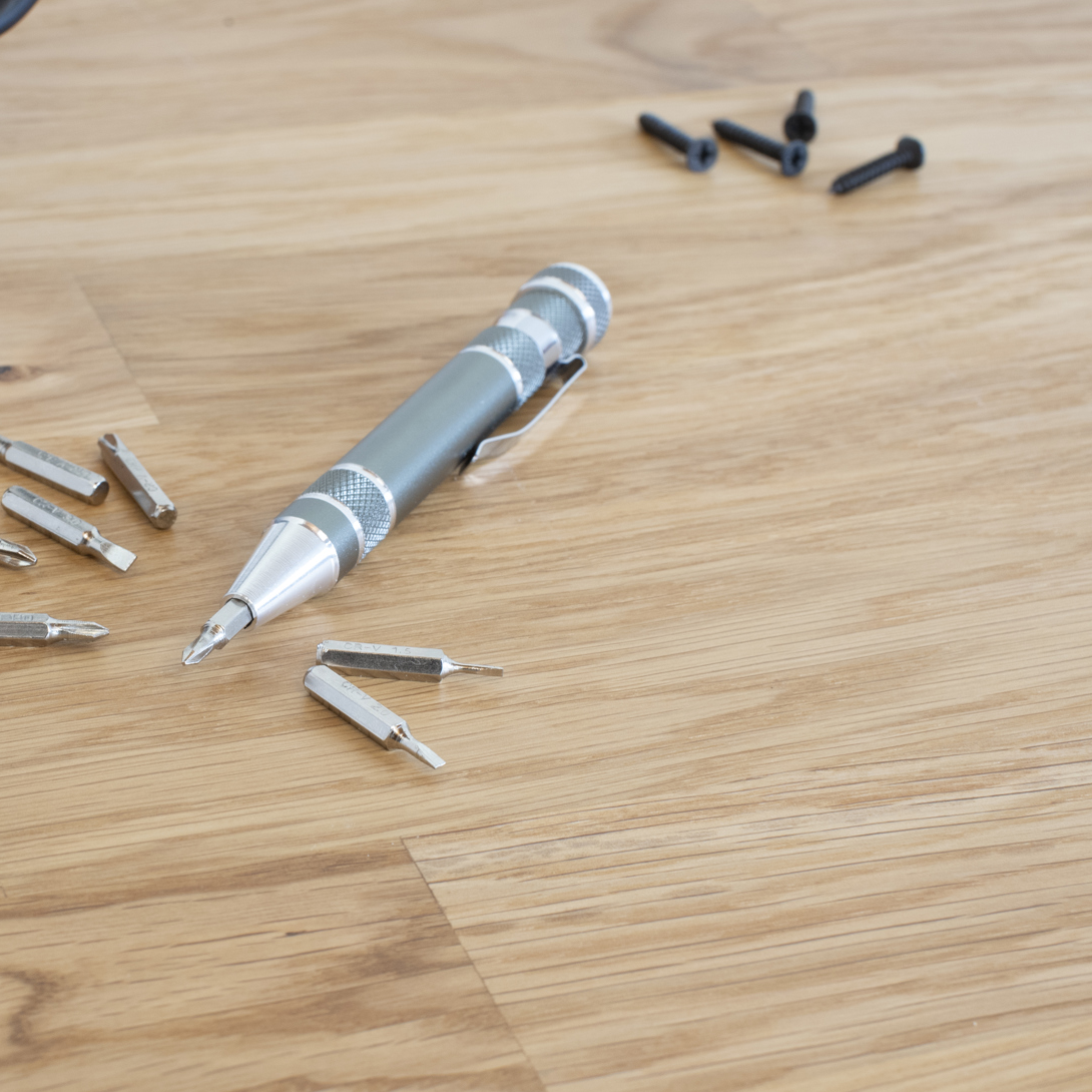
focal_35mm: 78
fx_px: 2784
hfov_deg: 21.9
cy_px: 548
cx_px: 226
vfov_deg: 22.2
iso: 800
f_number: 13
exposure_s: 1/8
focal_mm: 50
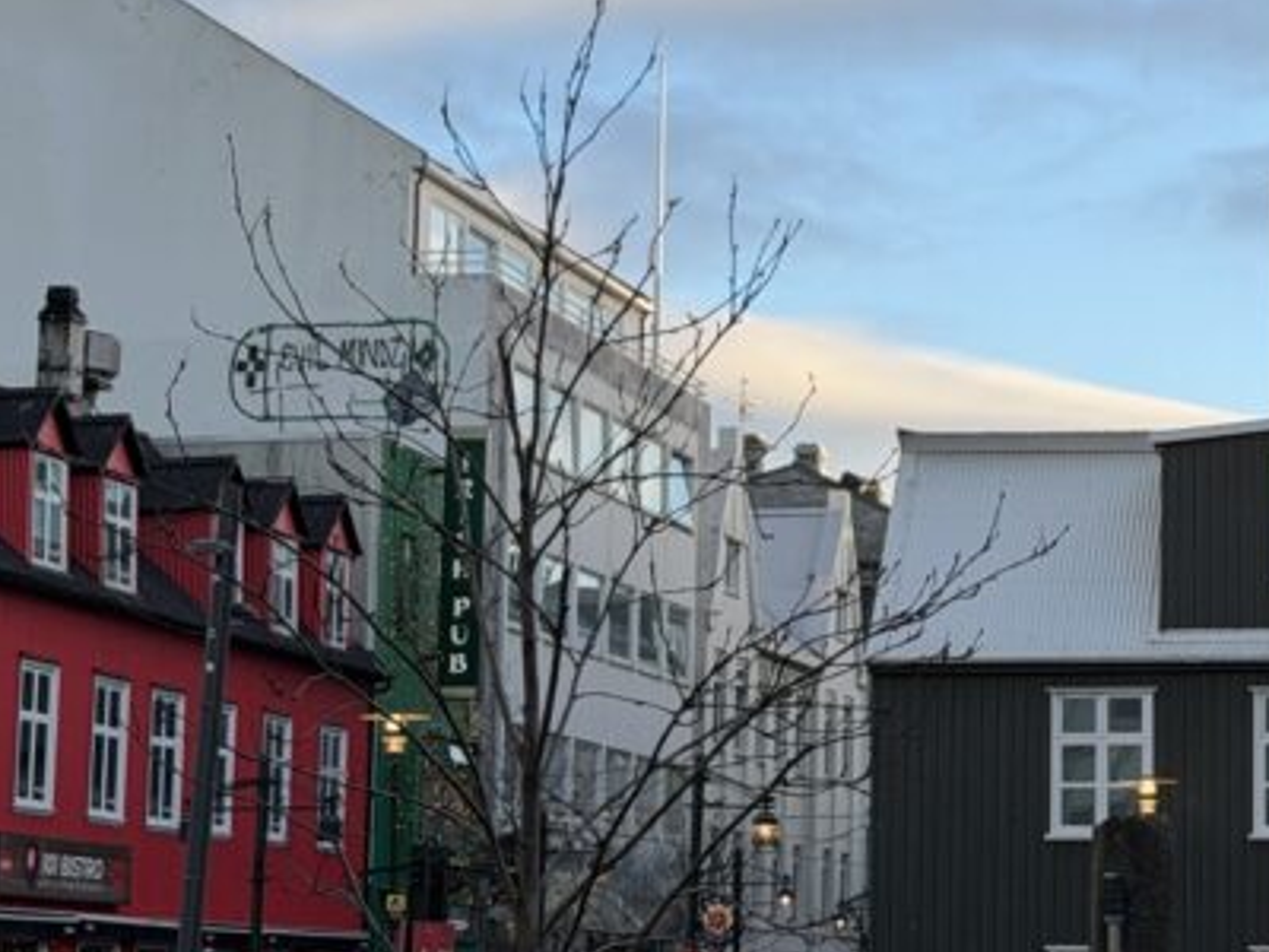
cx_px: 1155
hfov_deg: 15.8
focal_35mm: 123
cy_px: 295
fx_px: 4509
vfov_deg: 12.0
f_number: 1.78
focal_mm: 6.76
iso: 64
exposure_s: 1/1456
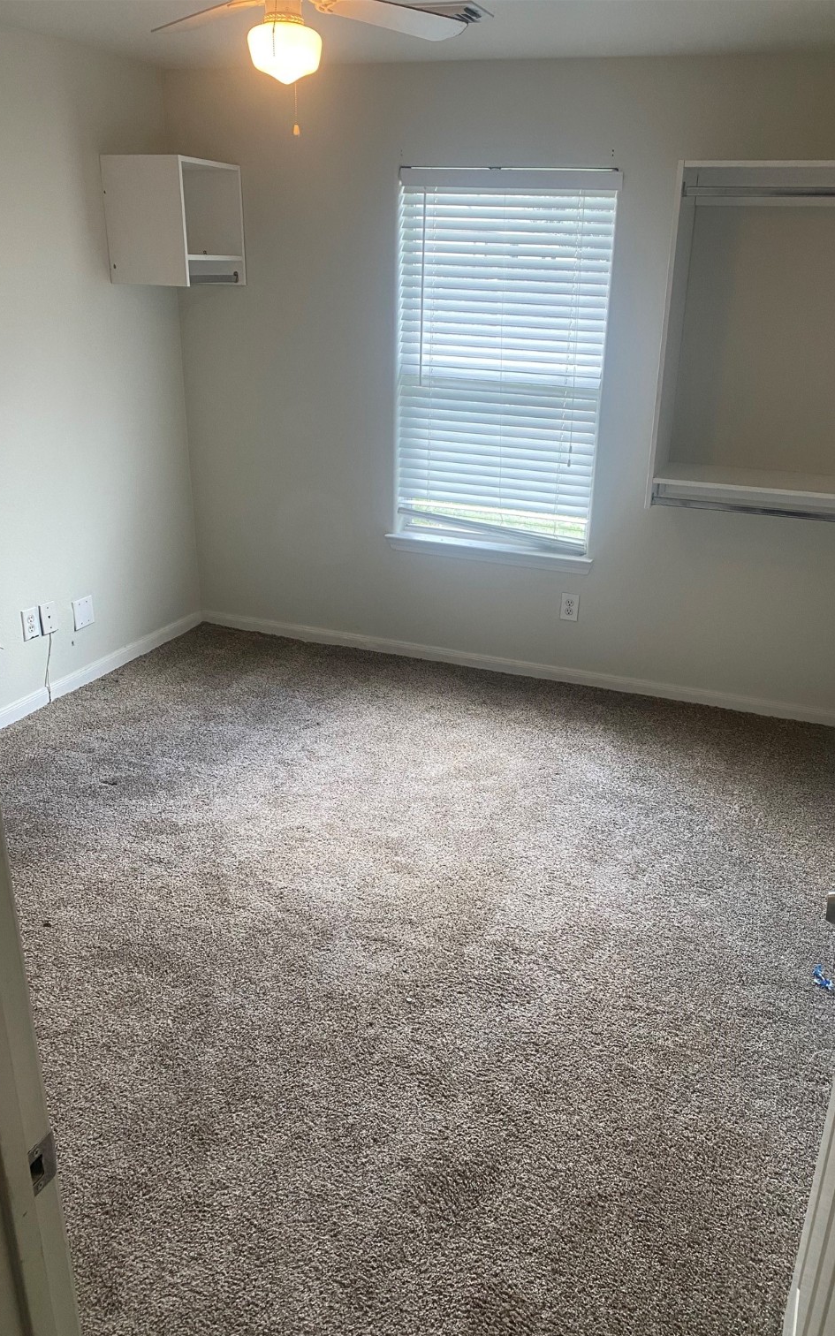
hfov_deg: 44.5
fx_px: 1019
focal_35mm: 28
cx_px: 467
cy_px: 678
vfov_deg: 66.5
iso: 80
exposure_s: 1/60
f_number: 1.8
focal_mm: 4.25
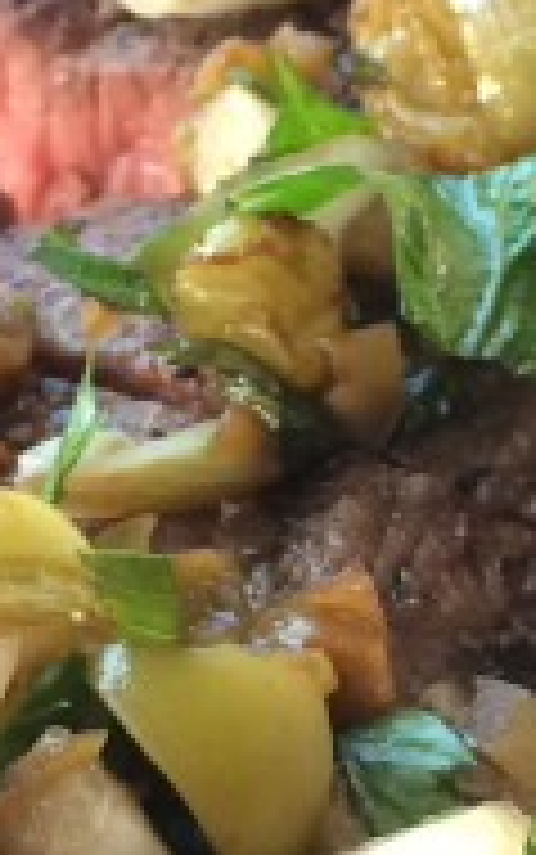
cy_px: 266
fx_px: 3874
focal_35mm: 166
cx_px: 189
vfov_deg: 12.6
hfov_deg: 7.9
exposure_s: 1/30
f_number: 2.2
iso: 64
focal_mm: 4.15
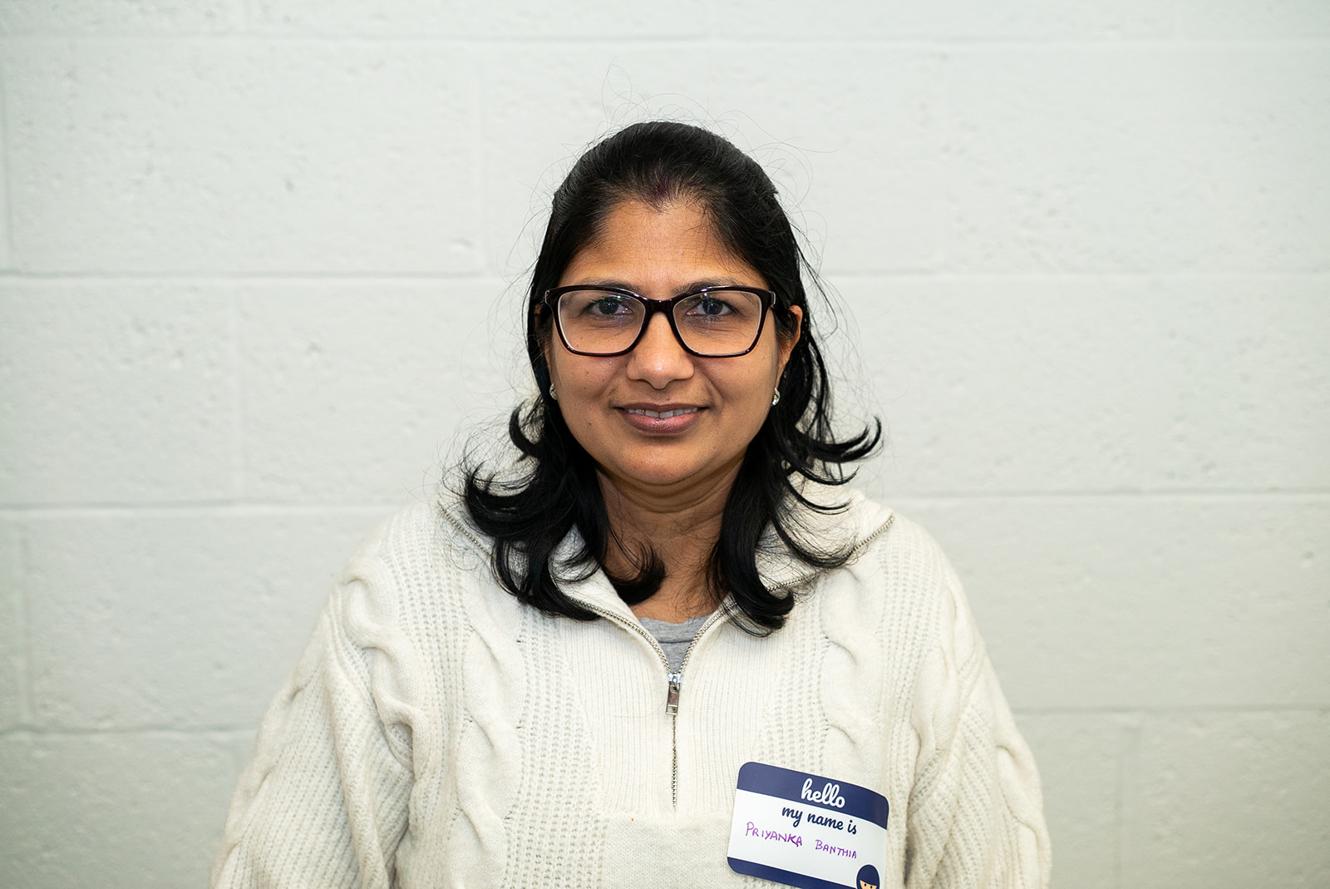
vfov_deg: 24.7
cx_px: 665
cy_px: 444
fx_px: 2033
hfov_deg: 36.2
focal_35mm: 55
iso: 2000
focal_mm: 55
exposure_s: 1/125
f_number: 4
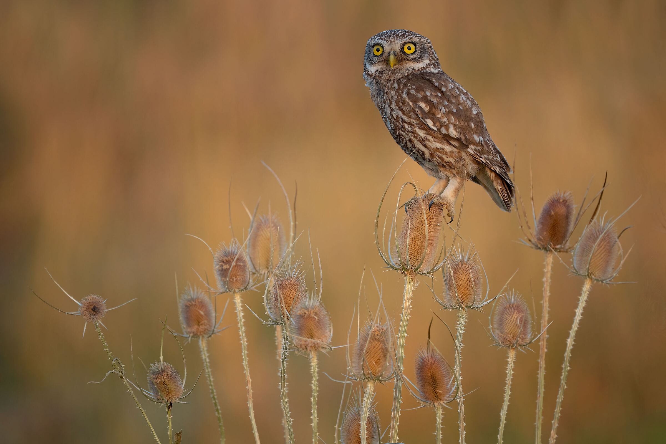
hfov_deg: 3.4
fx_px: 11099
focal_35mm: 600
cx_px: 333
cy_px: 222
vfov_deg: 2.3
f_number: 6.3
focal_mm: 600
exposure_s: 1/500
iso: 1250
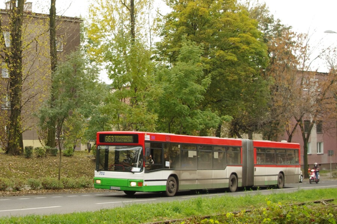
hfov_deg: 49.6
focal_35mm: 39
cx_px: 168
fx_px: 365
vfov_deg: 34.2
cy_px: 112
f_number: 4
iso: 800
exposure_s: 1/500
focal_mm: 26.25
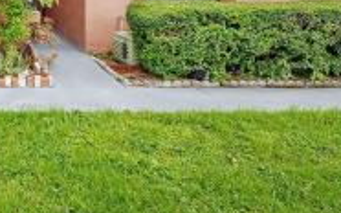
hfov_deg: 42.9
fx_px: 344
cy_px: -48
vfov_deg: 29.2
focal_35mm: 37
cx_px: -22
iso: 100
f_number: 8
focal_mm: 10
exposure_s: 1/80
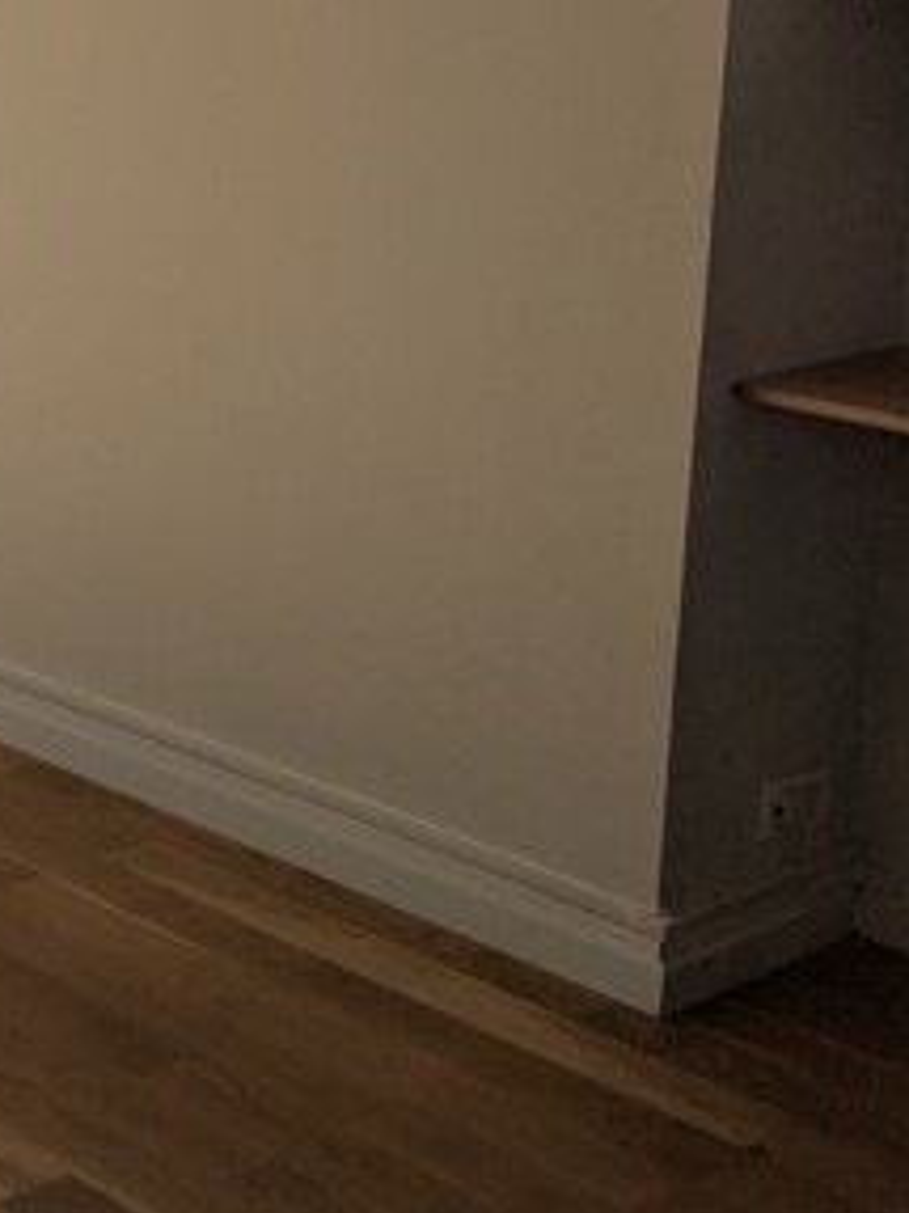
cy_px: 114
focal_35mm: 67
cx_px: -740
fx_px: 2348
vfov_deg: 27.9
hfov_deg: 17.6
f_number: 1.85
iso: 36
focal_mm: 6.81
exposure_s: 1/1953
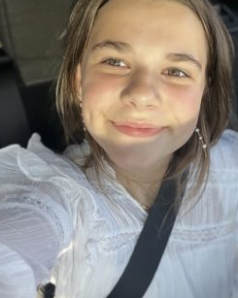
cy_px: 136
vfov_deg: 42.9
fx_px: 379
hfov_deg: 34.4
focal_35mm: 43
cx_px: 163
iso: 25
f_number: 2.2
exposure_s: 1/190
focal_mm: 2.71
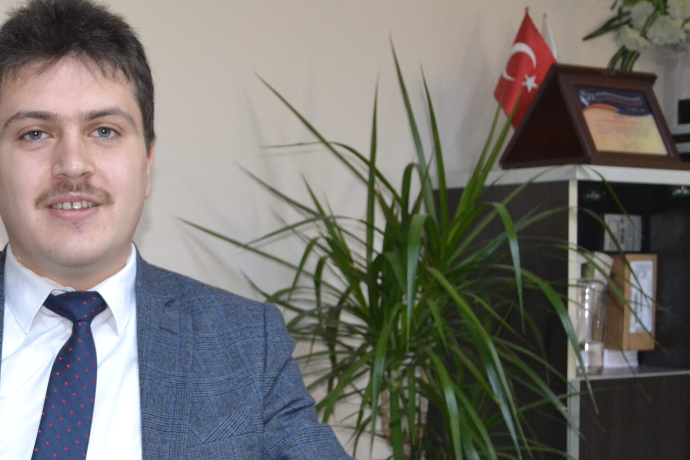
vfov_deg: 19.7
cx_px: 89
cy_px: 312
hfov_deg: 28.3
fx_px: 1323
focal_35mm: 69
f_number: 4
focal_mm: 26
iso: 2000
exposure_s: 1/60
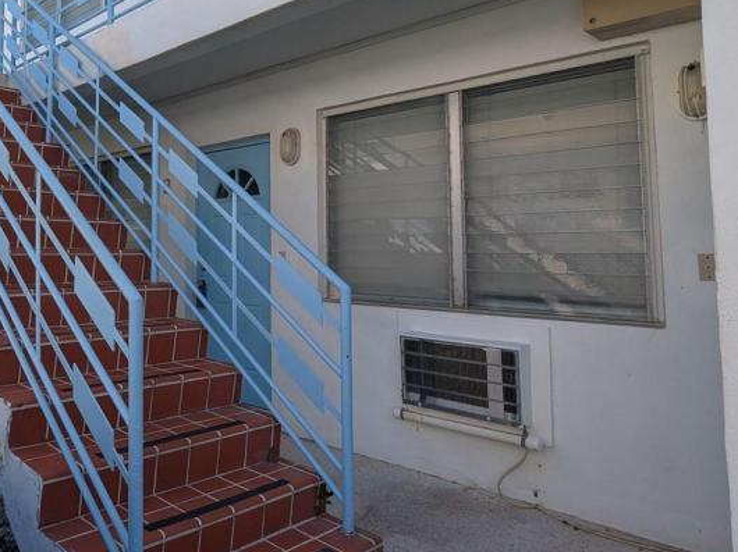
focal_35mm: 29
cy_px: 196
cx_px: 191
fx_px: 618
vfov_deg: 47.6
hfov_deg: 58.7
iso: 48
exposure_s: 1/845
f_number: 2.2
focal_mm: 2.35
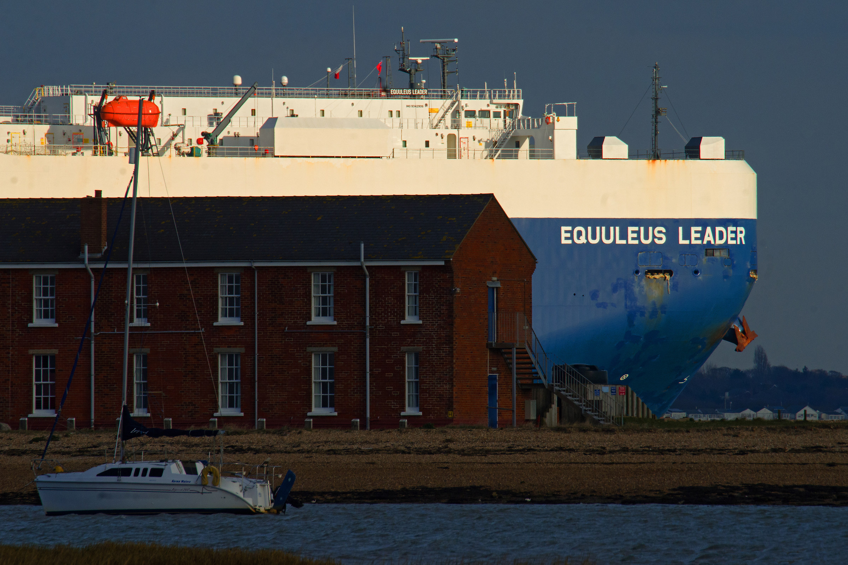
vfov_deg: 3.1
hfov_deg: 4.6
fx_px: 10597
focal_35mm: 450
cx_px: 424
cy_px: 282
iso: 640
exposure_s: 1/640
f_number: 10
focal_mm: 300
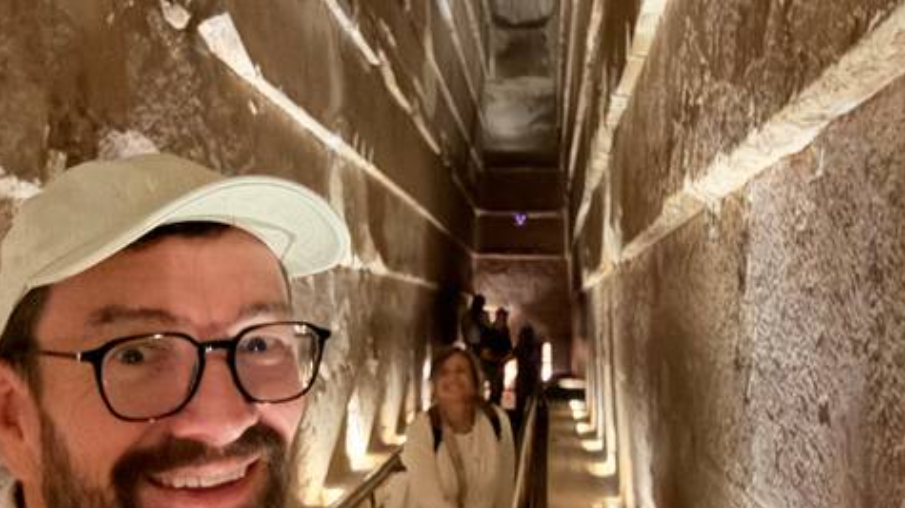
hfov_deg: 46.4
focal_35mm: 44
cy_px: 183
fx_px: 1056
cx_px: 450
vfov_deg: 27.0
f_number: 1.9
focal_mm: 2.69
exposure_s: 1/17
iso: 1600
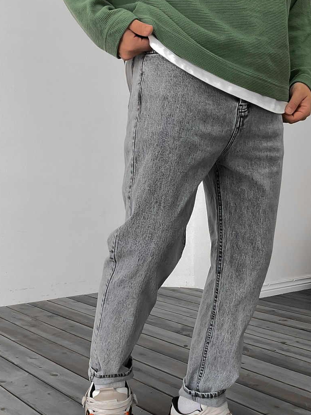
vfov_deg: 42.0
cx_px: 188
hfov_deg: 32.1
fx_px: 539
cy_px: 227
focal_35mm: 45
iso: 64
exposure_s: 1/120
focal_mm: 3
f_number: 1.8
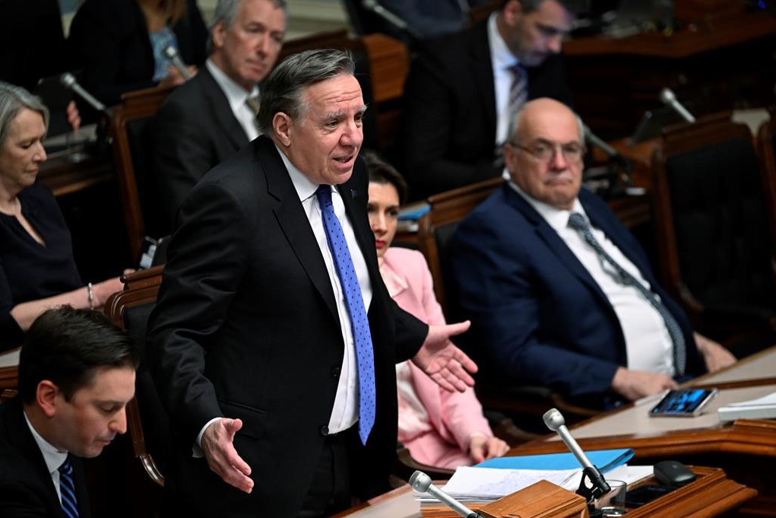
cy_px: 259
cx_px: 388
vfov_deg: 4.6
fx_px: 6489
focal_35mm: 301
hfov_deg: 6.8
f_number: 5.3
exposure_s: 1/200
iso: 4000
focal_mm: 300
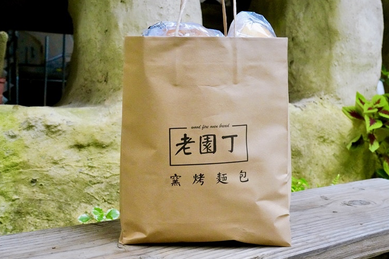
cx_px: 215
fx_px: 476
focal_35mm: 44
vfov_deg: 30.5
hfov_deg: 44.4
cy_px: 109
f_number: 10
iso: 6400
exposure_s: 1/3200
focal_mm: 32
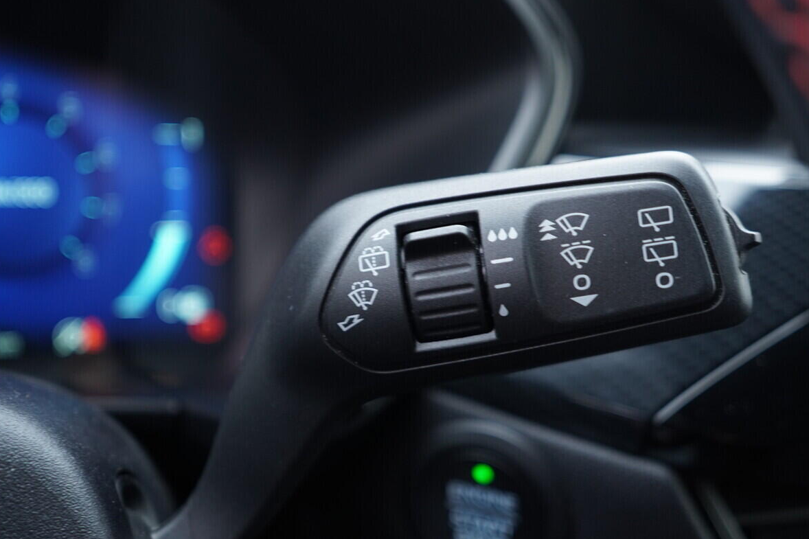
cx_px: 364
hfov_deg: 44.4
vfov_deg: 30.5
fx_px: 989
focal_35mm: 44
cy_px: 289
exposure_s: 1/40
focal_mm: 24
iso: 500
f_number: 2.8
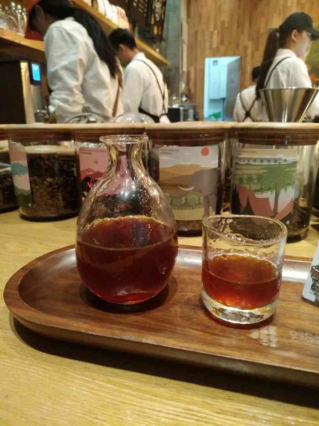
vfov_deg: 71.6
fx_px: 295
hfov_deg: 56.8
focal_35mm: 24
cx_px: 160
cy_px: 213
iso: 774
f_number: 1.9
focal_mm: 3.94
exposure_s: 1/25
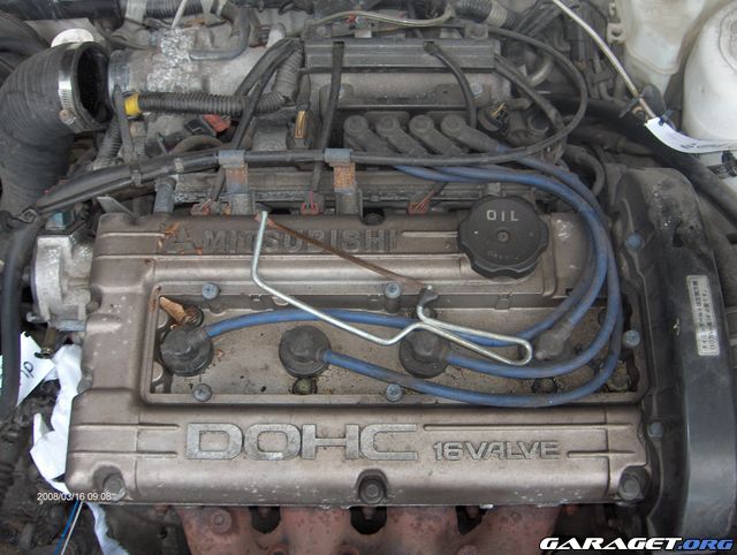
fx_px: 832
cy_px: 278
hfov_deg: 47.8
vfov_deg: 36.9
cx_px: 368
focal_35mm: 39
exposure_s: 1/60
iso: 100
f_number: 2.8
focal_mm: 8
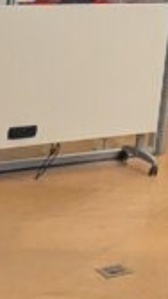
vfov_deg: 16.6
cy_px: -244
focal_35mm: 107
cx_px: 493
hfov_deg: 9.2
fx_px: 847
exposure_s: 1/120
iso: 200
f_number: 2.2
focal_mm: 2.35
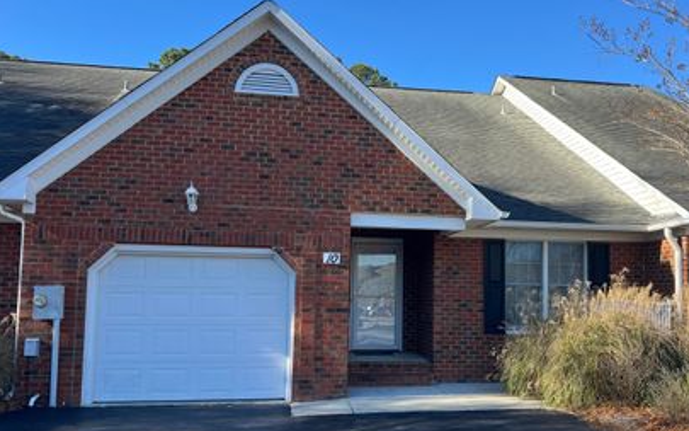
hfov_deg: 56.5
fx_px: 638
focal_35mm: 34
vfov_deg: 37.2
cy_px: 251
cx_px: 395
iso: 50
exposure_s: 1/1238
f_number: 1.5
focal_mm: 5.7
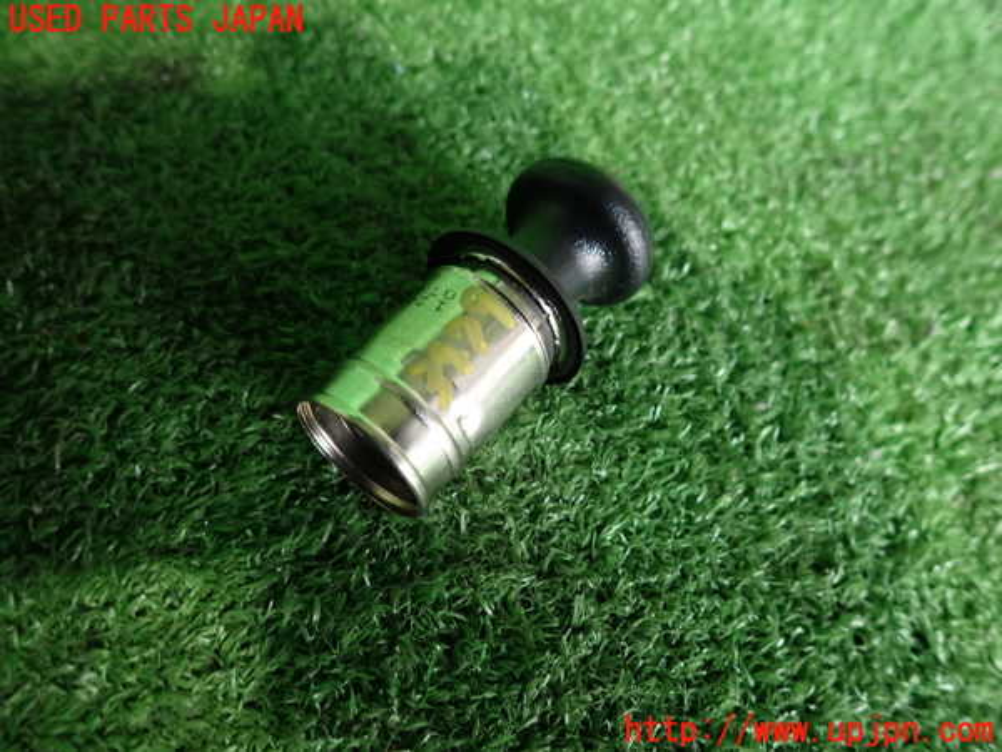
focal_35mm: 25
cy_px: 376
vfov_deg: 54.9
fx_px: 724
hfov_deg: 69.4
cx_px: 501
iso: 320
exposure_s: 1/30
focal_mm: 4.5
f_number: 2
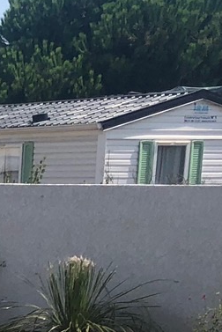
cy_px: 526
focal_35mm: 158
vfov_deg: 12.3
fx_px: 1459
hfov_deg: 7.6
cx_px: -443
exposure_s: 1/2024
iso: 20
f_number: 1.8
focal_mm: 3.99
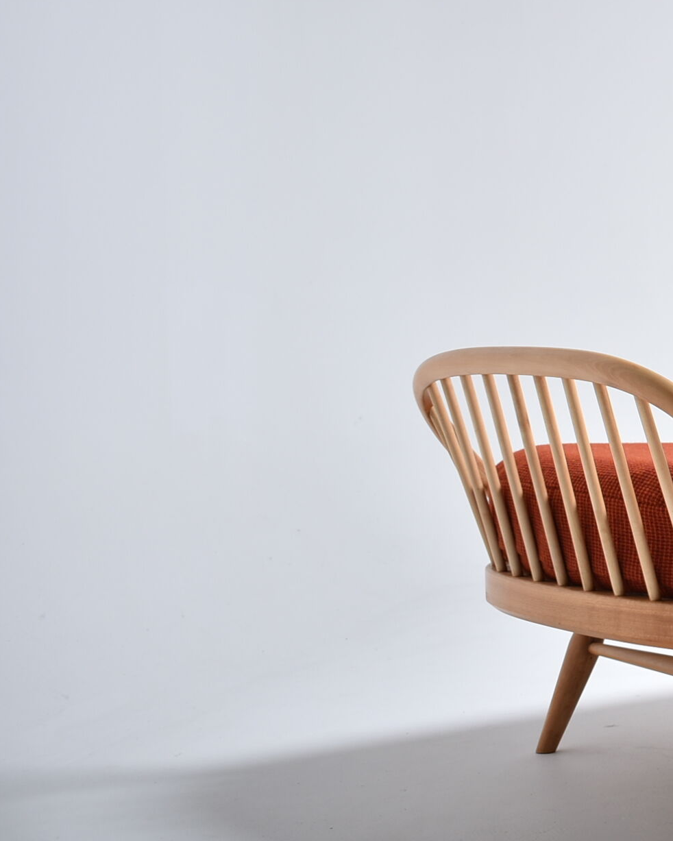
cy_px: 402
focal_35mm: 72
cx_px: 1008
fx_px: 1796
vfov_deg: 26.4
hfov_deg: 18.7
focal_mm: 21
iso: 100
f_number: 3.8
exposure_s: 1/200
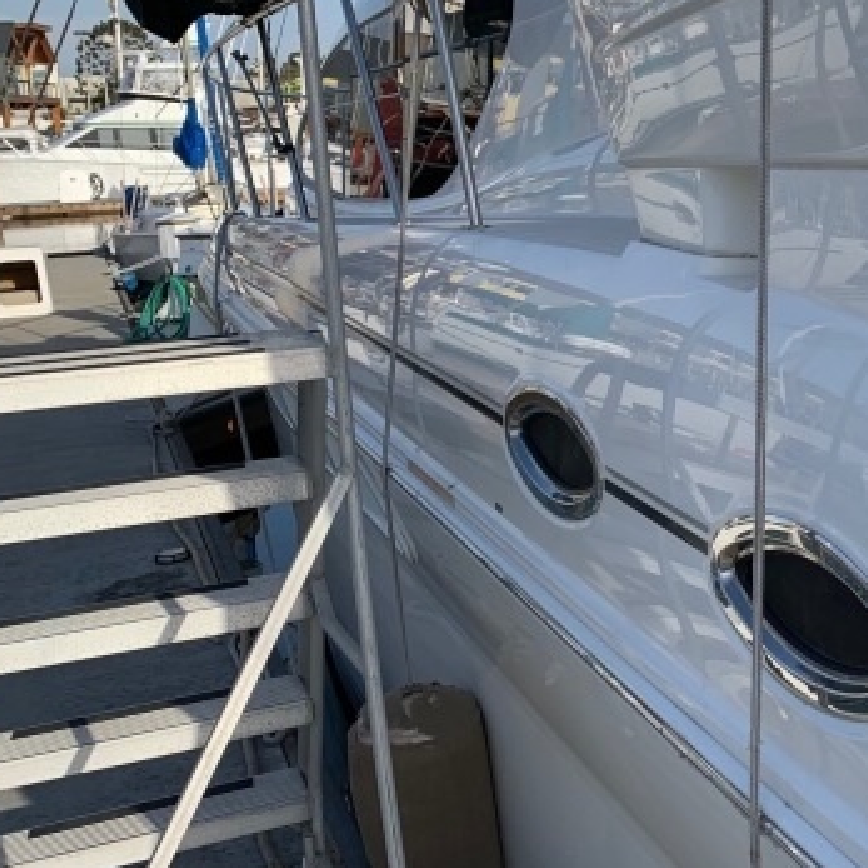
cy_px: 328
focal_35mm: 53
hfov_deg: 30.2
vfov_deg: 32.1
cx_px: 845
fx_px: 1504
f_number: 1.8
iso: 25
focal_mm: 4.25
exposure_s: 1/1880
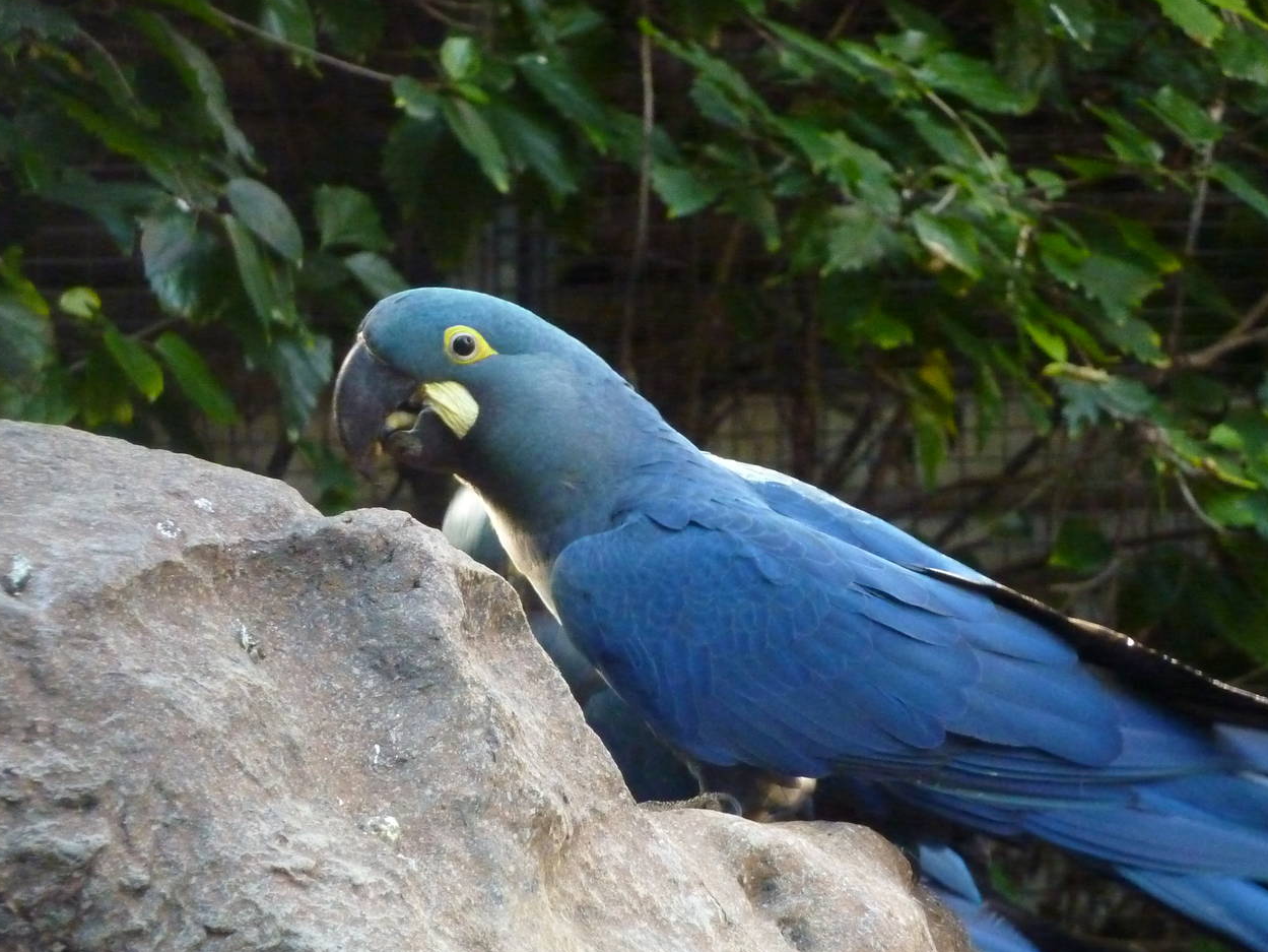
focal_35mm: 356
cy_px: 543
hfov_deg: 5.6
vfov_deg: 4.2
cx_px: 654
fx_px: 13042
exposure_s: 1/40
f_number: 4.8
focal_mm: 45.7
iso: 800
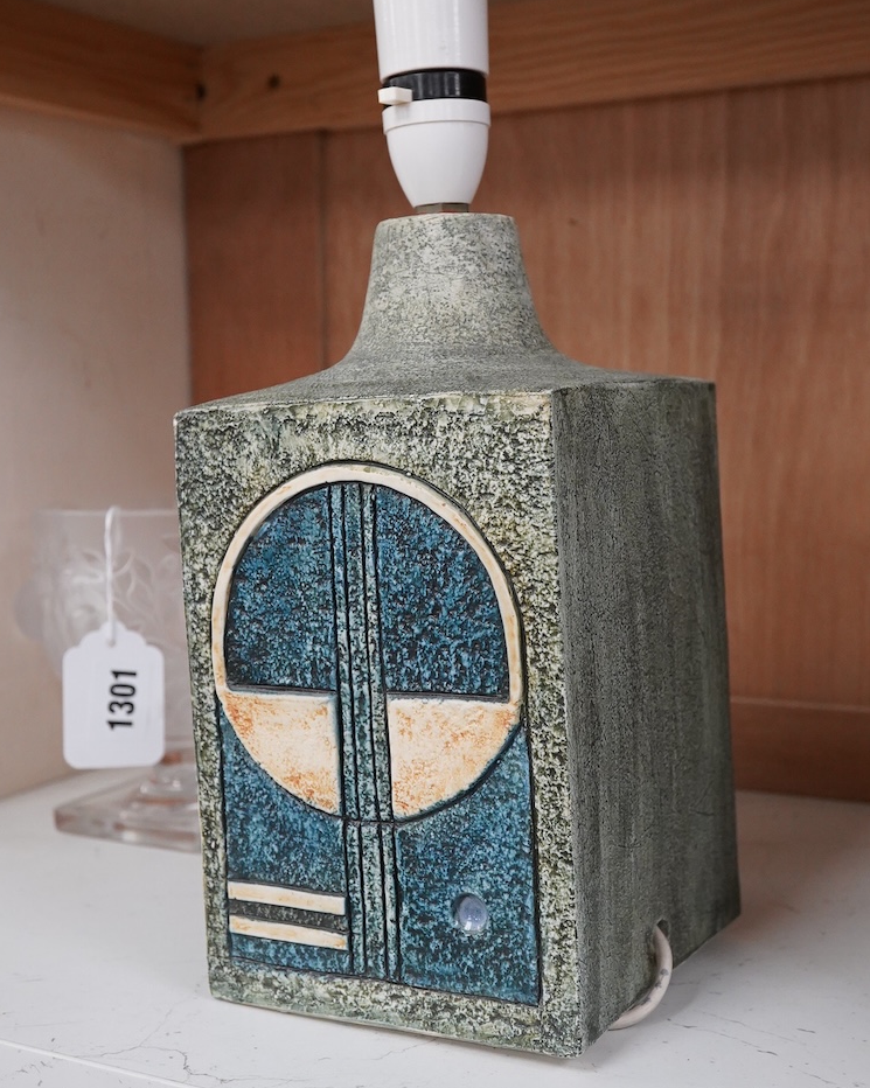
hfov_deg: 29.7
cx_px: 434
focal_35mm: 51
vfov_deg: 36.6
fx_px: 1642
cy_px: 483
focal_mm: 30
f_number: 9
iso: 3200
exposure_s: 1/250
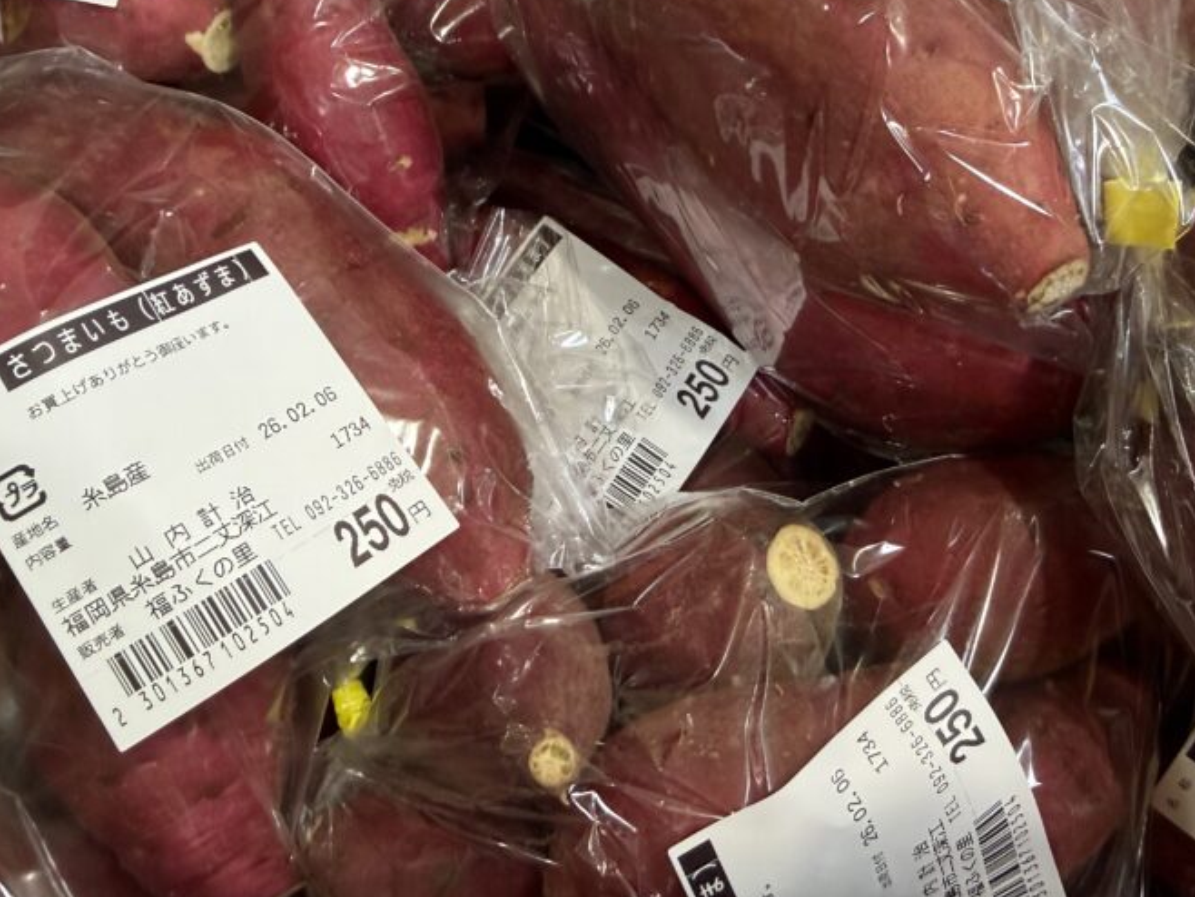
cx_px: 795
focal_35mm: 35
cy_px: 249
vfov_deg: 39.8
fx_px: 1209
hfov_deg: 51.6
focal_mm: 2.22
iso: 320
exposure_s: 1/60
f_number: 2.2
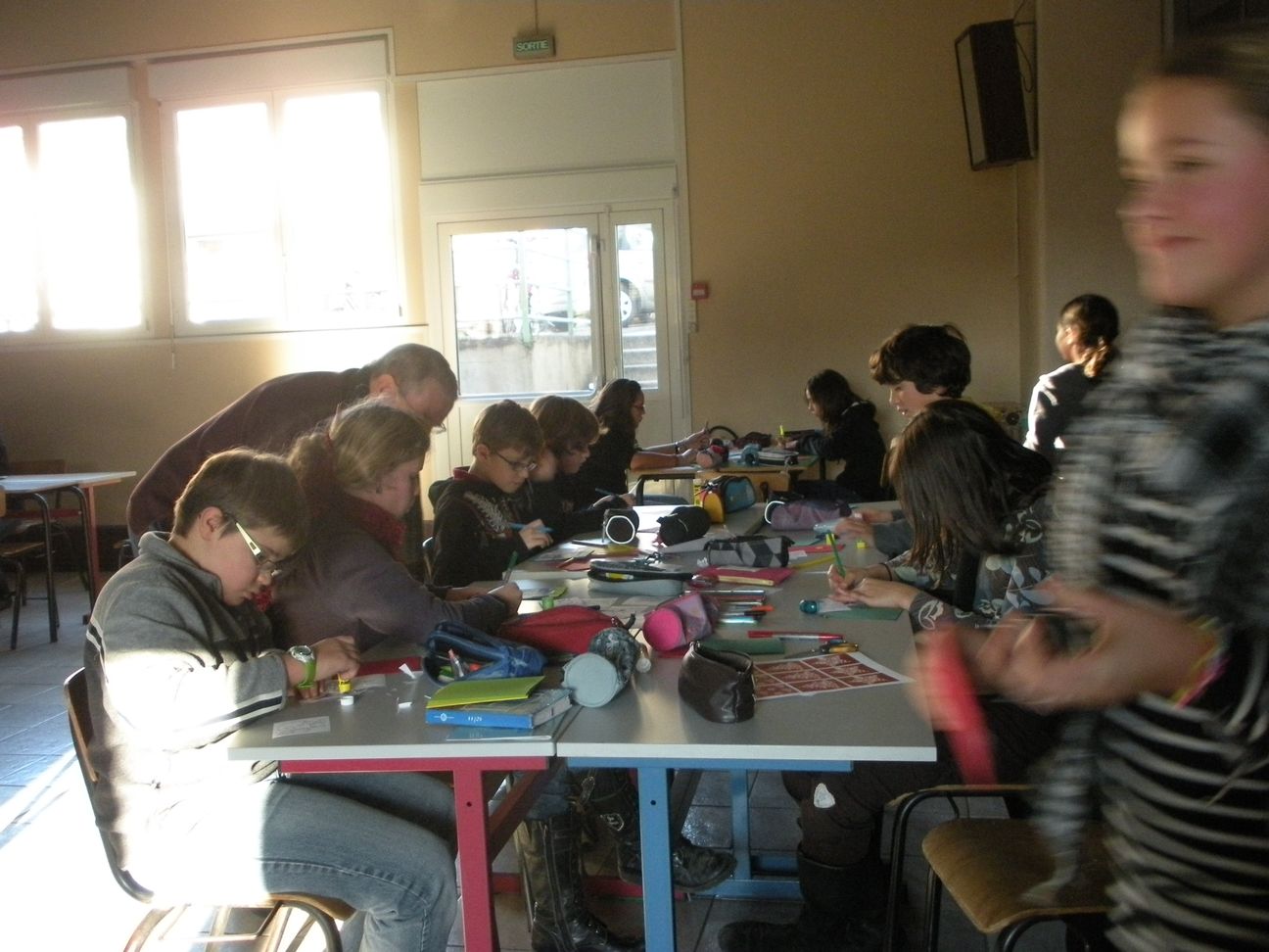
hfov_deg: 52.6
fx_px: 1283
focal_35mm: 35
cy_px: 476
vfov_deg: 40.7
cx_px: 634
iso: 400
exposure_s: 1/43.4
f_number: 3.5
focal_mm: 6.3
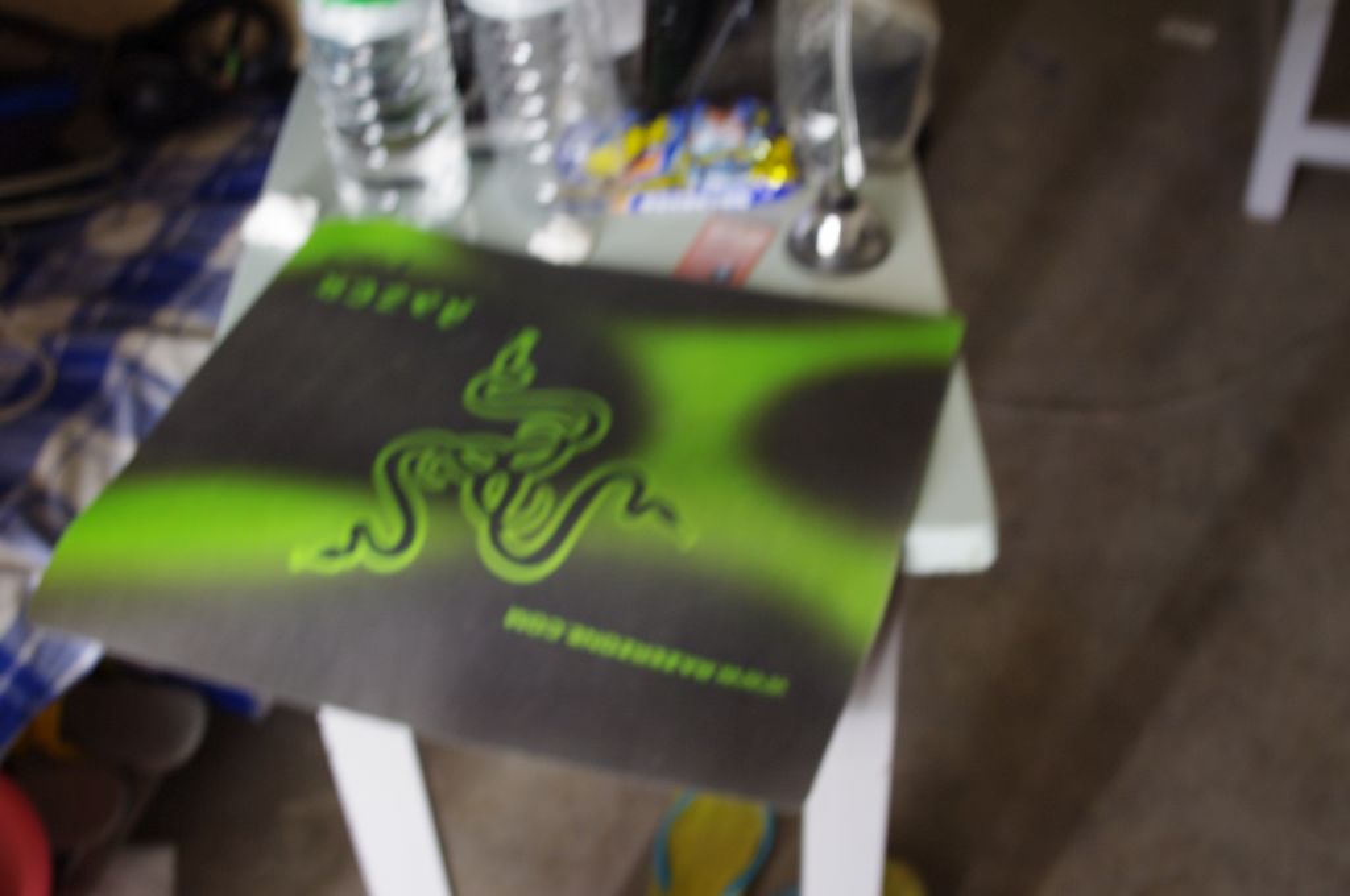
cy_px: 448
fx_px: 1573
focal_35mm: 42
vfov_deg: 31.8
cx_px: 675
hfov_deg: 46.5
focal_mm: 28.13
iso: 400
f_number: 5.6
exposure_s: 1
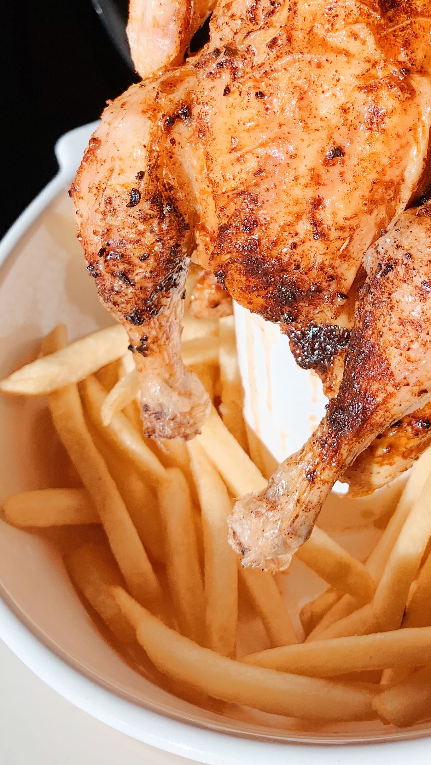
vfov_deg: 42.8
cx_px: 372
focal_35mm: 47
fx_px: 955
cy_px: 228
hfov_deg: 24.8
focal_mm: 4.25
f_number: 1.8
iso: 25
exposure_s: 1/142
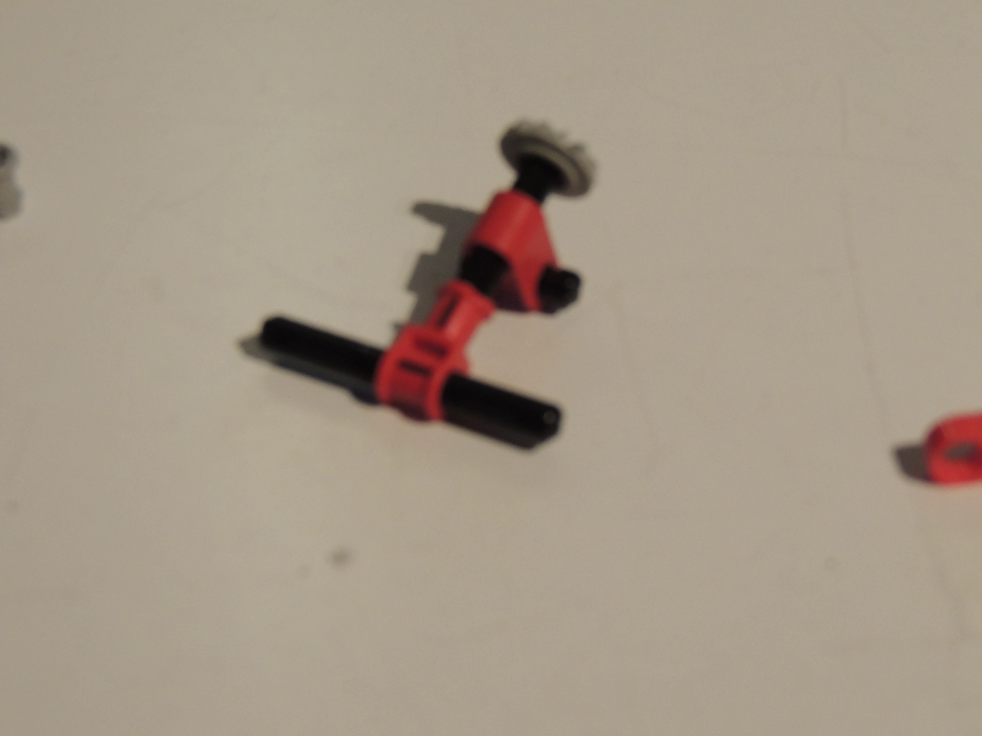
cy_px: 368
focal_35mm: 105
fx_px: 2979
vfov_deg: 14.1
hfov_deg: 18.7
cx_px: 491
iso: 720
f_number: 4.2
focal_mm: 18.7
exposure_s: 1/25
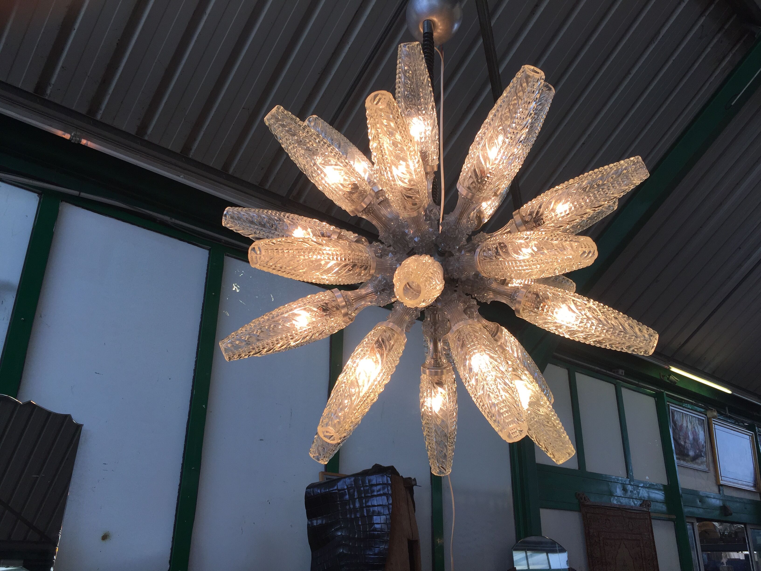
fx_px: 638
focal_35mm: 29
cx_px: 380
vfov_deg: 48.2
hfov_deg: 61.7
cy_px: 286
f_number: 2.2
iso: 32
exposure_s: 1/319
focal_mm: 4.15
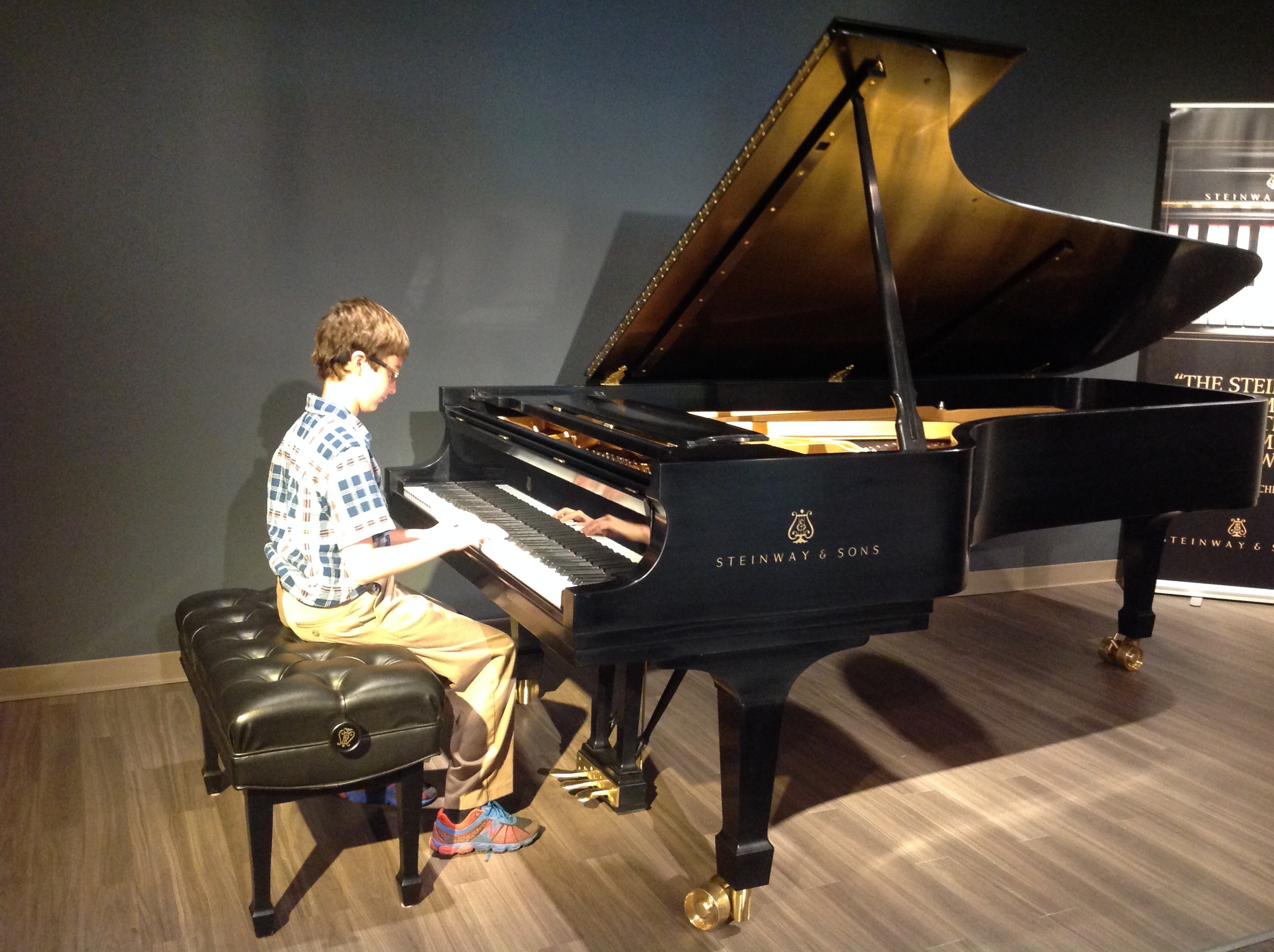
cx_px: 637
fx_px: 1286
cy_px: 476
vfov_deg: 40.6
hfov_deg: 52.7
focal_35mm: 35
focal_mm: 4.28
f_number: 2.4
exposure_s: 1/15
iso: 320
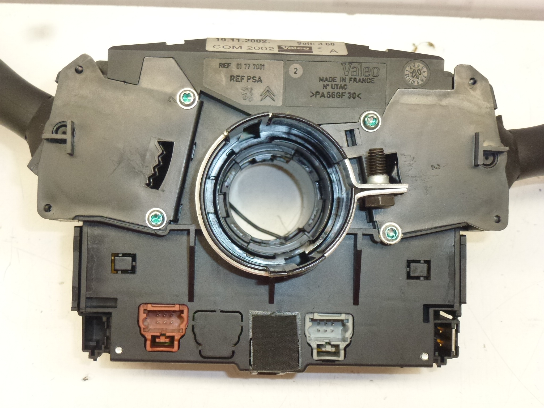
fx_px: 896
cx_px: 272
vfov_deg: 25.7
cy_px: 204
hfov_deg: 33.8
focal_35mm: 57
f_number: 4.4
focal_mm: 10.1
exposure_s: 1/80
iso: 400
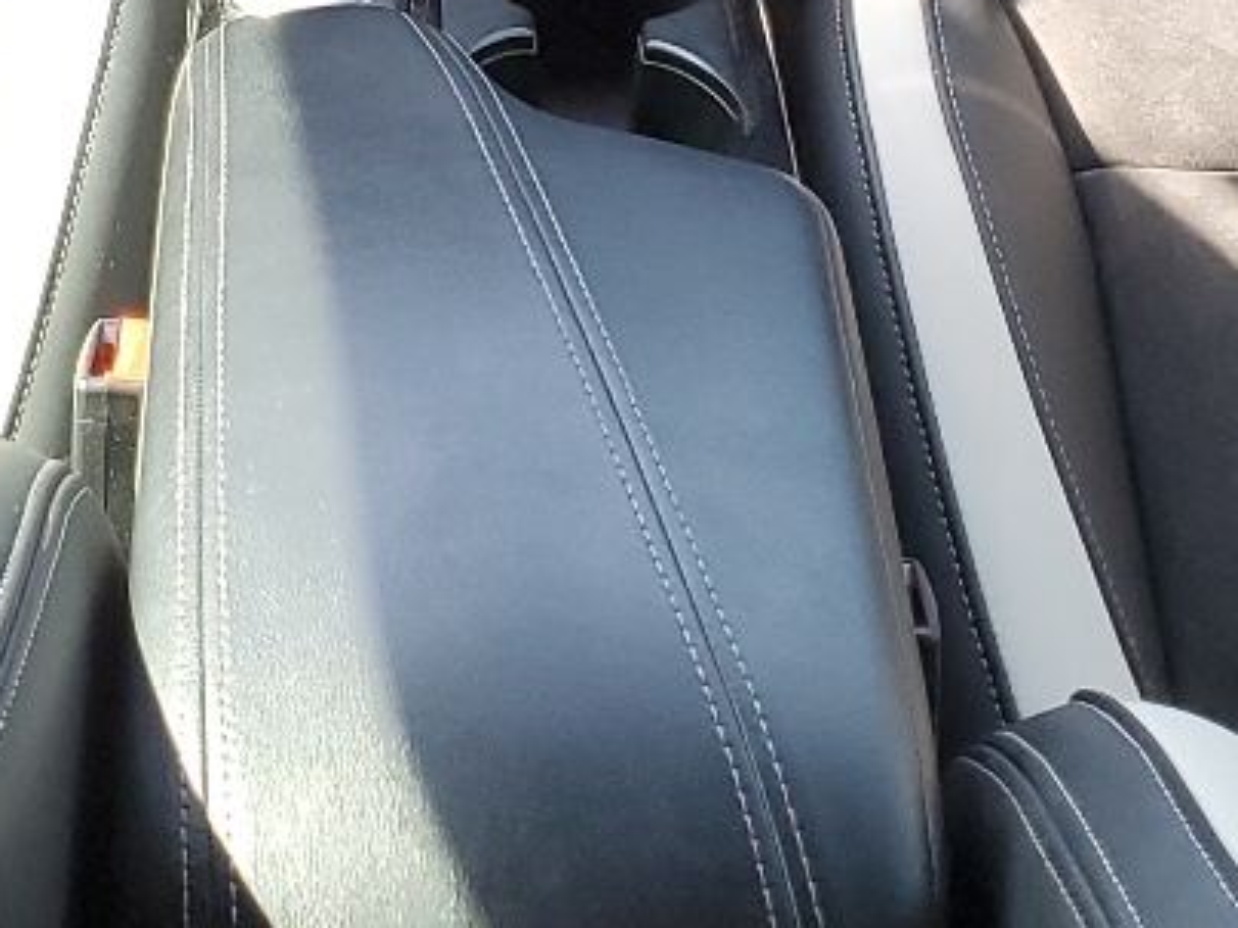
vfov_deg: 13.8
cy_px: -319
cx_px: 355
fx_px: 3684
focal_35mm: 103
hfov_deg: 19.0
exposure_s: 1/120
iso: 80
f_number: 1.5
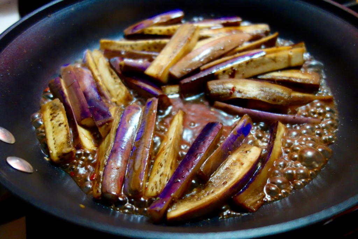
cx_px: 179
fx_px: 278
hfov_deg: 65.5
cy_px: 120
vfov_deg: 46.4
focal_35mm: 28
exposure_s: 1/80
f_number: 1.8
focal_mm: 10.4
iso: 800
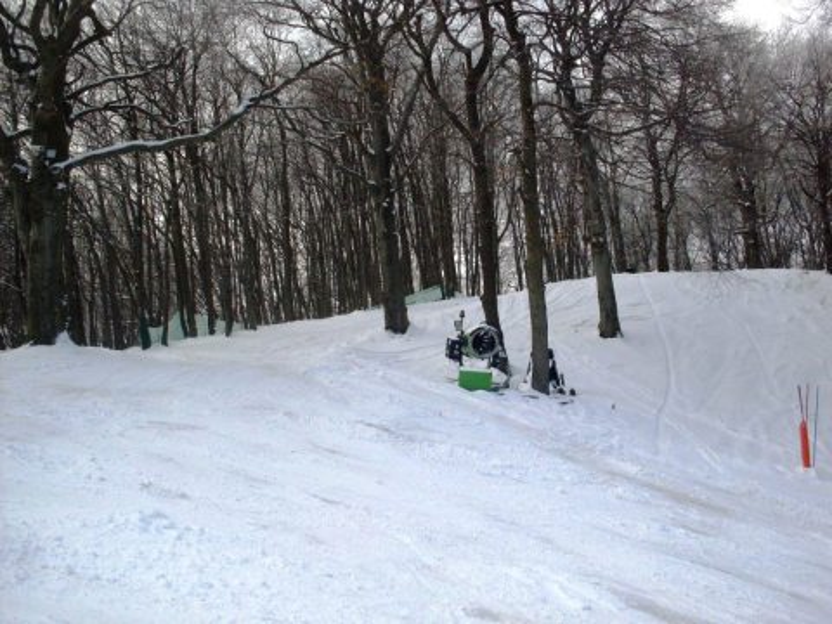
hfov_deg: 49.0
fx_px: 913
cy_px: 312
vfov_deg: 37.7
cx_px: 416
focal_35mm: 38
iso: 80
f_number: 8.4
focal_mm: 6.3
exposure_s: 1/180
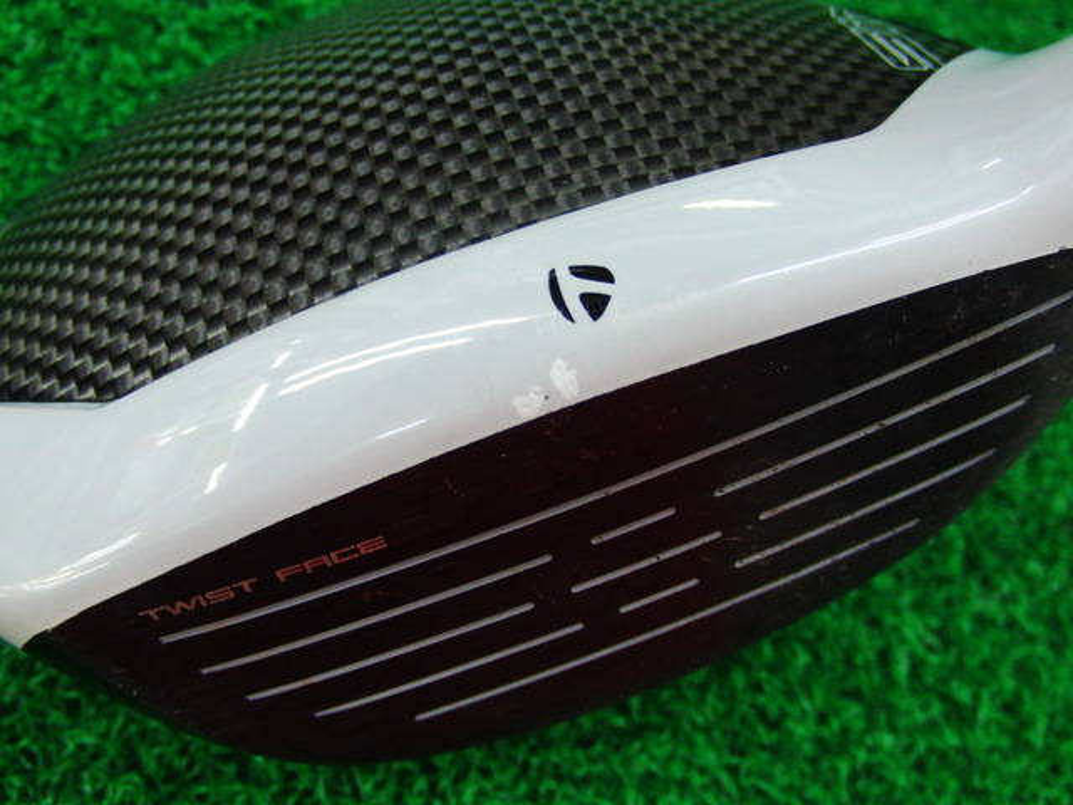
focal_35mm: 37
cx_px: 536
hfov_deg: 50.1
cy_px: 402
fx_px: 1147
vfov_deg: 38.7
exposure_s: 1/50
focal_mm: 6.42
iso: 400
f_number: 3.6
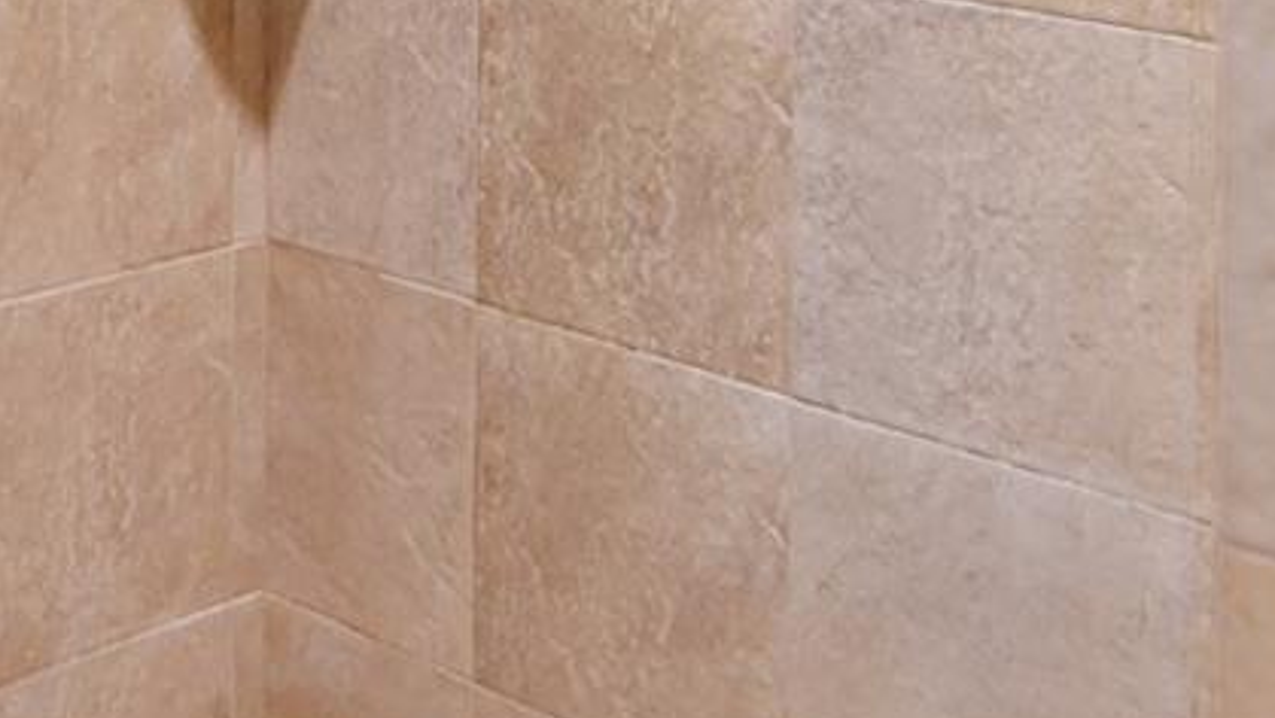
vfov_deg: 16.0
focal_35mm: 72
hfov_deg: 28.8
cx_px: 286
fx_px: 2435
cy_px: -198
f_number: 4
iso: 500
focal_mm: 12
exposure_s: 1/30
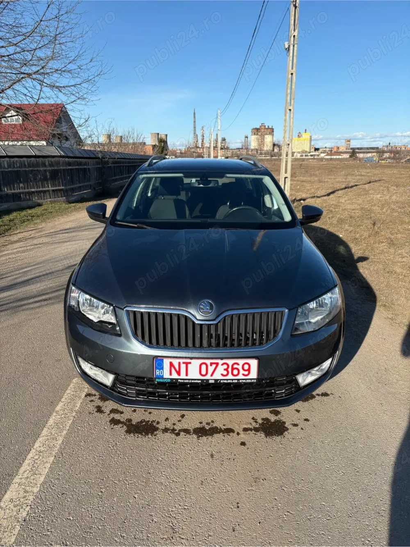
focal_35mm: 26
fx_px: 411
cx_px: 205
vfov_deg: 67.3
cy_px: 274
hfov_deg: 53.0
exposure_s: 1/2747
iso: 50
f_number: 1.6
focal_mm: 5.96
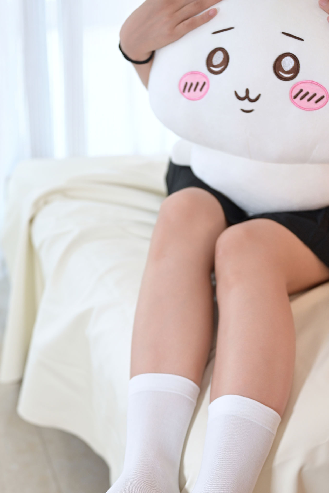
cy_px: 340
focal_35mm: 71
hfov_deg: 19.2
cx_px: 166
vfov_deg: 28.2
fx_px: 973
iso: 1100
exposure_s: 1/100
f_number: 2.5
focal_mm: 50
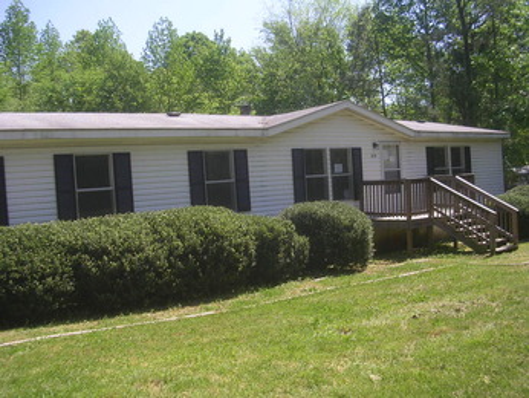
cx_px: 264
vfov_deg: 37.8
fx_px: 581
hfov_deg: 48.9
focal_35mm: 38
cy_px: 199
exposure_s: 1/535
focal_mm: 5.8
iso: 50
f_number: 2.8
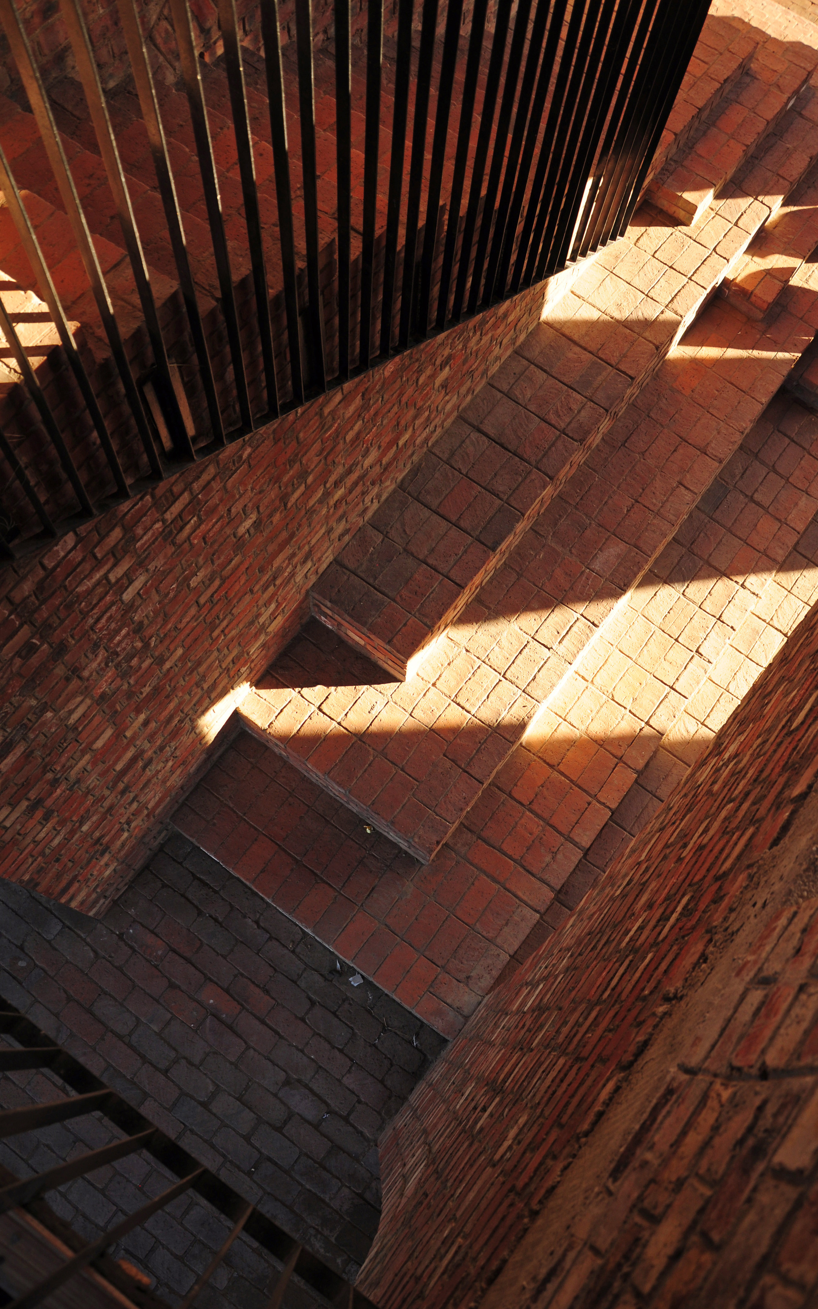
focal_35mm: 28
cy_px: 666
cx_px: 422
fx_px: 999
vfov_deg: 66.5
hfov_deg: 44.5
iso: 200
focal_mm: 18
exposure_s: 1/320
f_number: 3.5
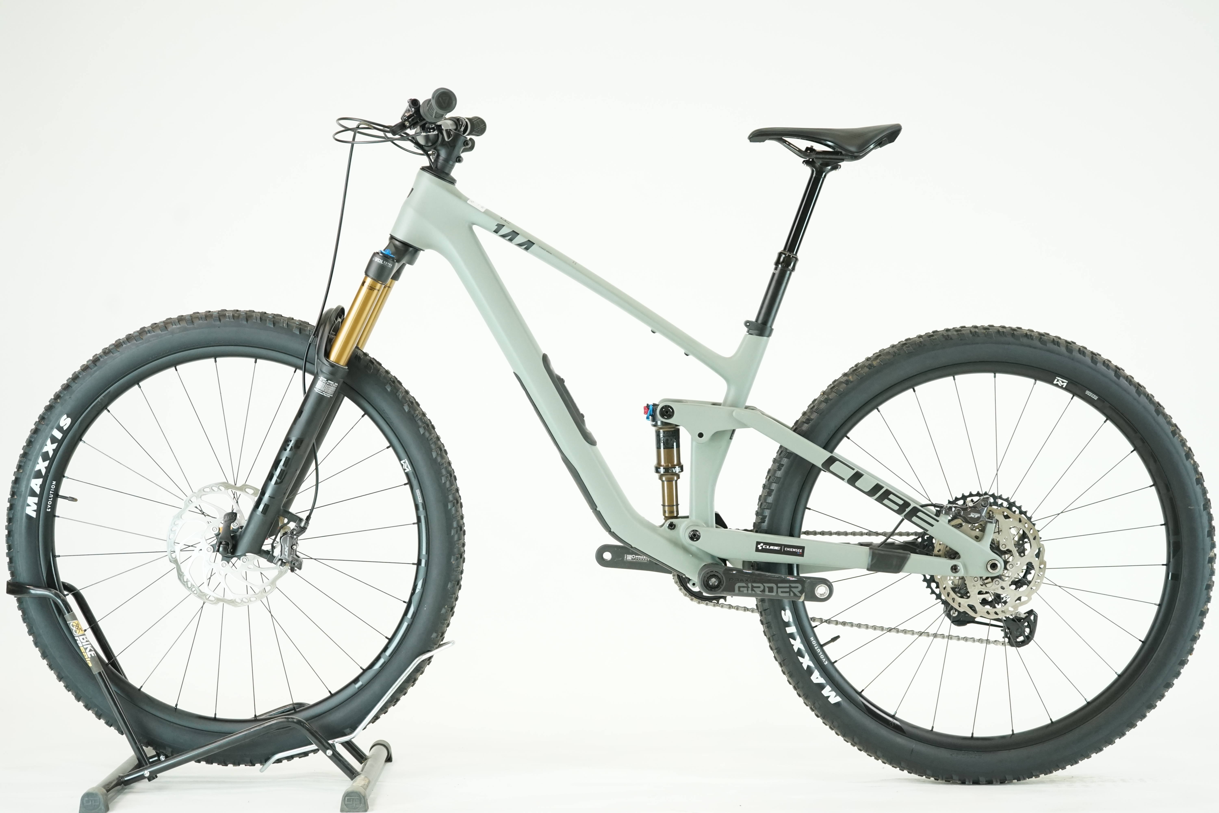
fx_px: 1828
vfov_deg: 25.1
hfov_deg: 36.9
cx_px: 610
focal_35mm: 54
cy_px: 406
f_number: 5
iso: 2000
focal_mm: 54
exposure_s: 1/200
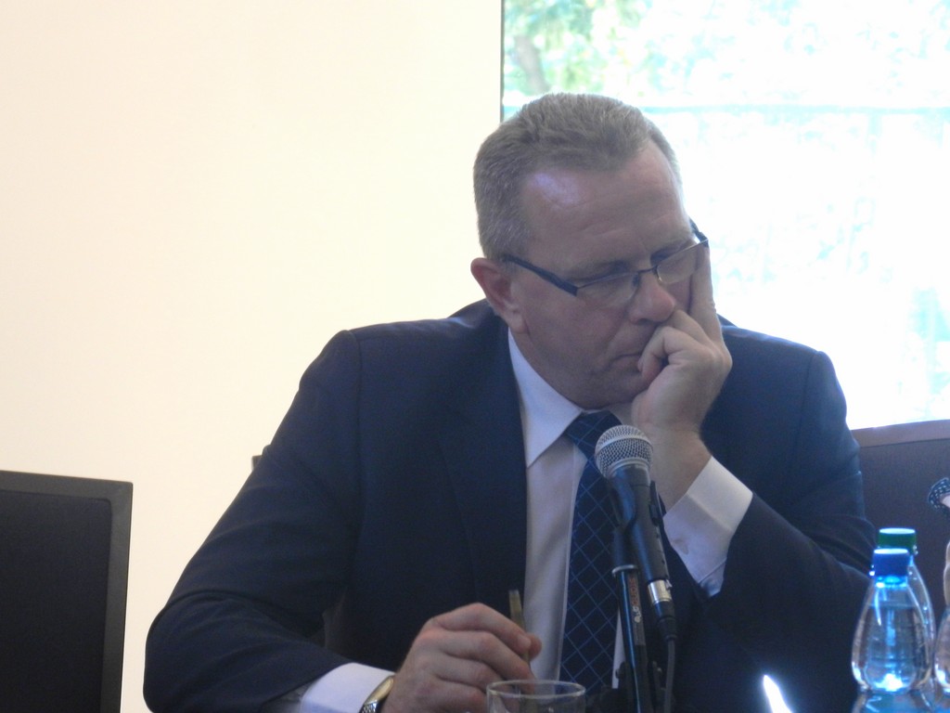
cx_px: 475
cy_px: 356
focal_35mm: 239
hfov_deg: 8.3
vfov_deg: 6.2
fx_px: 6559
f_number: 5.1
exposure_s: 1/50
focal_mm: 42.4
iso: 400
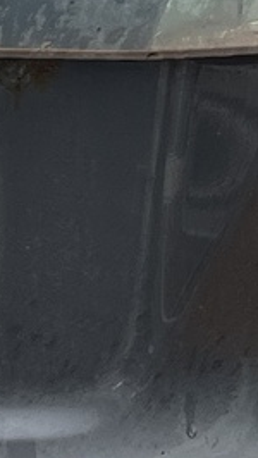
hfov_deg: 5.4
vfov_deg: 9.8
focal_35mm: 218
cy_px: -17
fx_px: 2646
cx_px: -382
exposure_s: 1/315
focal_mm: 5.1
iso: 50
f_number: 1.6
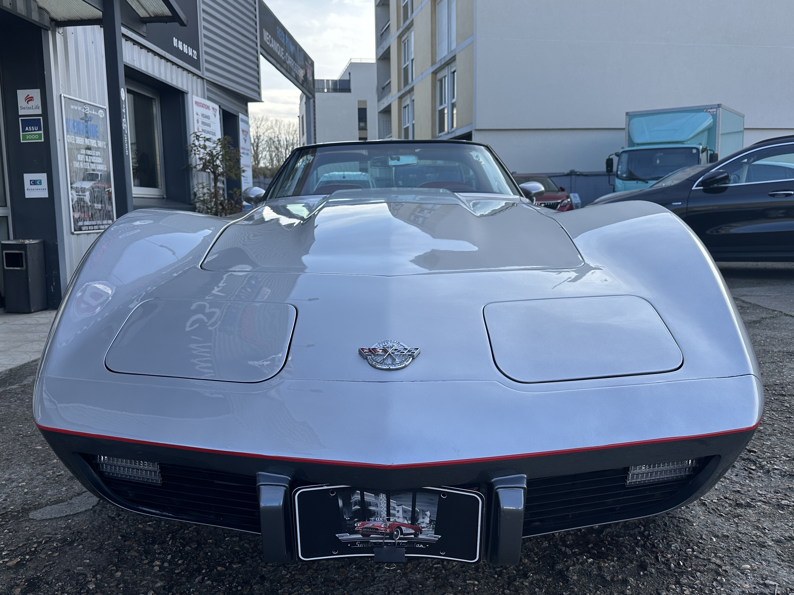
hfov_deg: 71.6
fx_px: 550
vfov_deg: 56.8
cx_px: 397
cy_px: 298
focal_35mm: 24
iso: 80
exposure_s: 1/1473
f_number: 1.78
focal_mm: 6.86
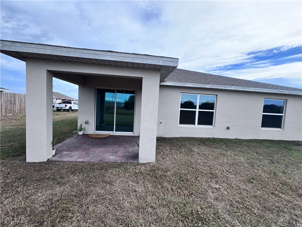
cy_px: 114
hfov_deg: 106.2
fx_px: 113
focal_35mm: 13
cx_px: 151
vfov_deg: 89.9
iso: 32
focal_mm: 1.57
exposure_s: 1/763
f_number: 1.8
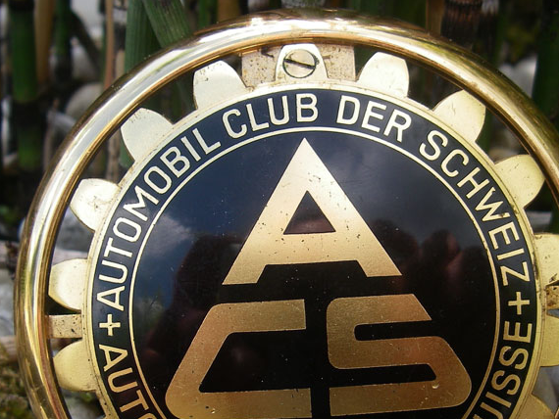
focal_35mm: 60
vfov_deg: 24.2
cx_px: 293
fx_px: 969
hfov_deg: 32.2
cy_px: 313
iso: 64
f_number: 3.3
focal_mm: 6.3
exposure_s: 1/160
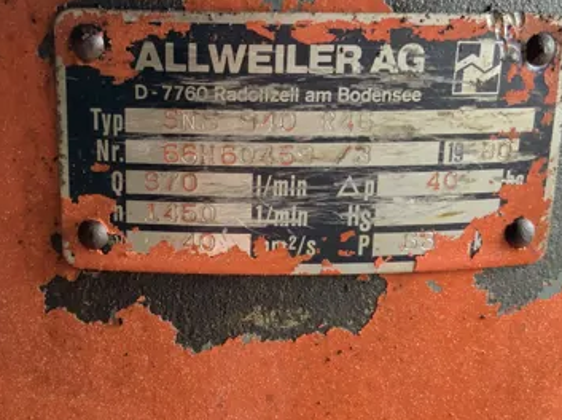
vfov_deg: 28.5
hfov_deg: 37.3
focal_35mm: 51
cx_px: 205
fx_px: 827
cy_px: 243
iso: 125
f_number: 1.8
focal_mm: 3
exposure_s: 1/60
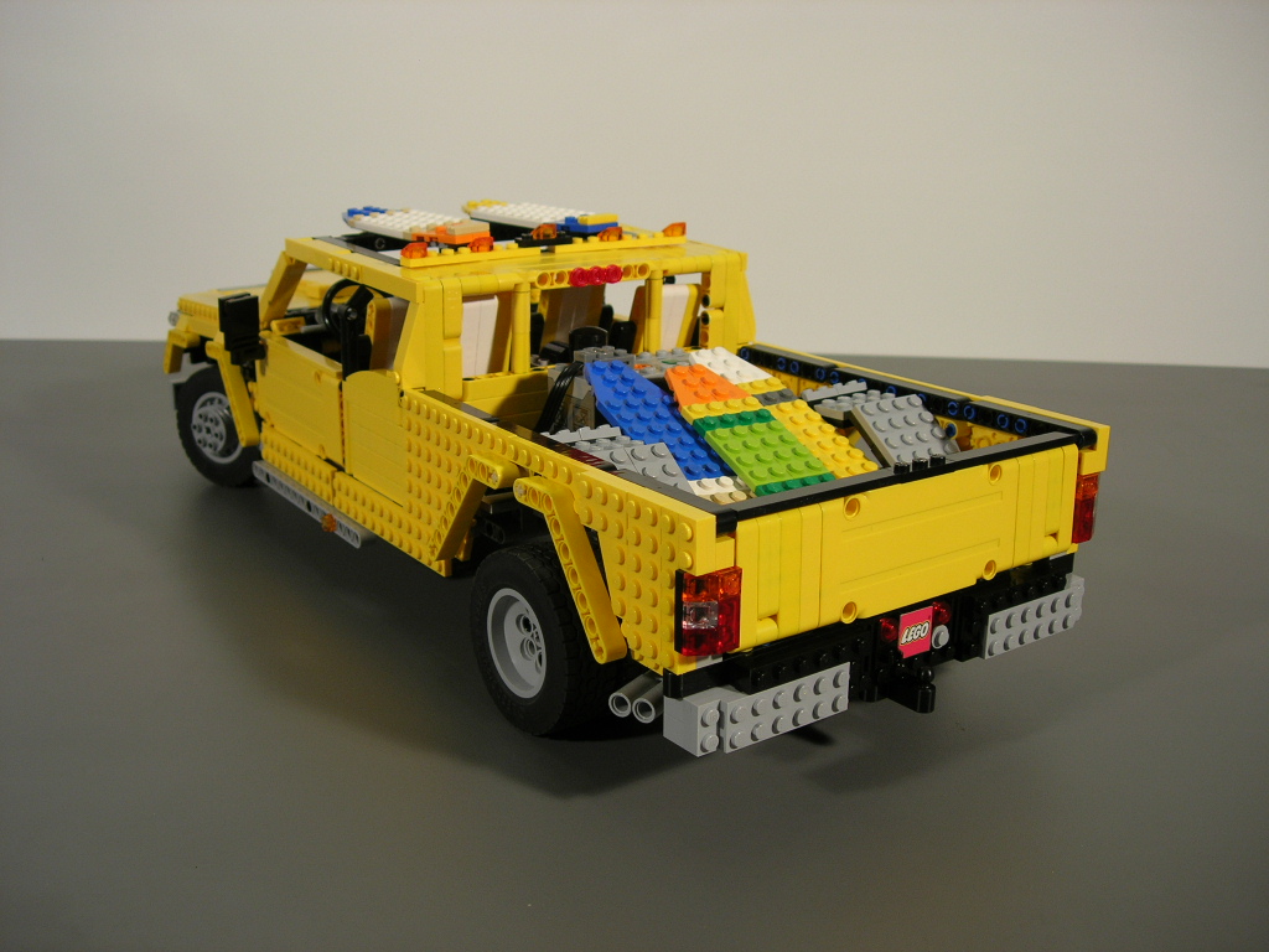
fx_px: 1393
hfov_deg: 49.0
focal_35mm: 38
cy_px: 476
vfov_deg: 37.7
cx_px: 634
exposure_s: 1/41.8
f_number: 2.8
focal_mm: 7.8
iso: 64
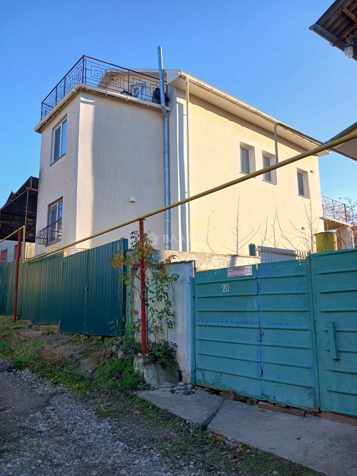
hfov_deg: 51.4
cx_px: 178
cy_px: 238
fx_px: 371
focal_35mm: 27
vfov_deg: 65.3
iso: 20
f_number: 1.8
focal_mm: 4
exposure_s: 1/188
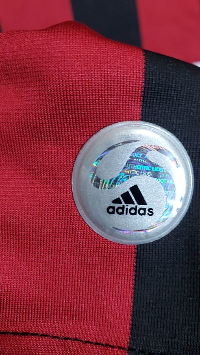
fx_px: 330
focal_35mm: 35
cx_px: 136
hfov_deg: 33.4
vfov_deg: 56.5
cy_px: 162
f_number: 2.4
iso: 200
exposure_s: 1/10
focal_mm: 4.3
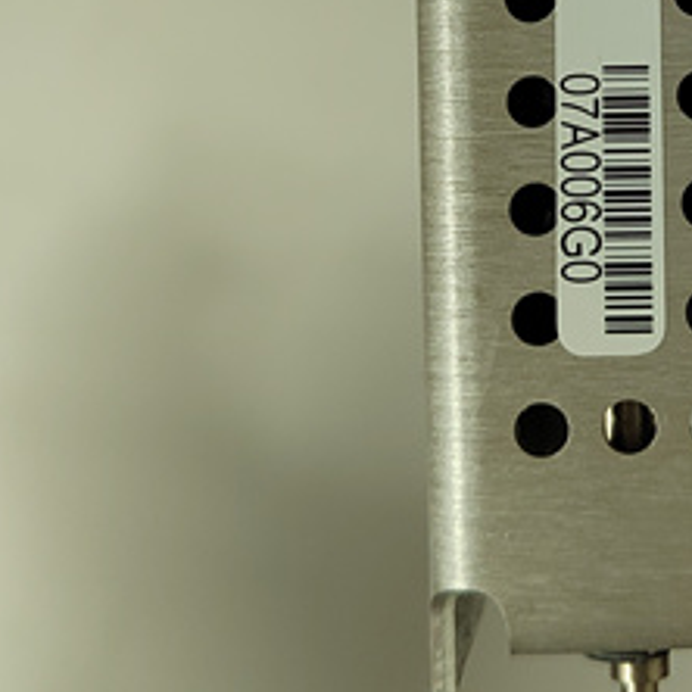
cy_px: 22
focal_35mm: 61
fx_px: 1380
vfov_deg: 26.8
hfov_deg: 27.2
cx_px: 614
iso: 2156
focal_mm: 5.52
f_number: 1.9
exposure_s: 1/120
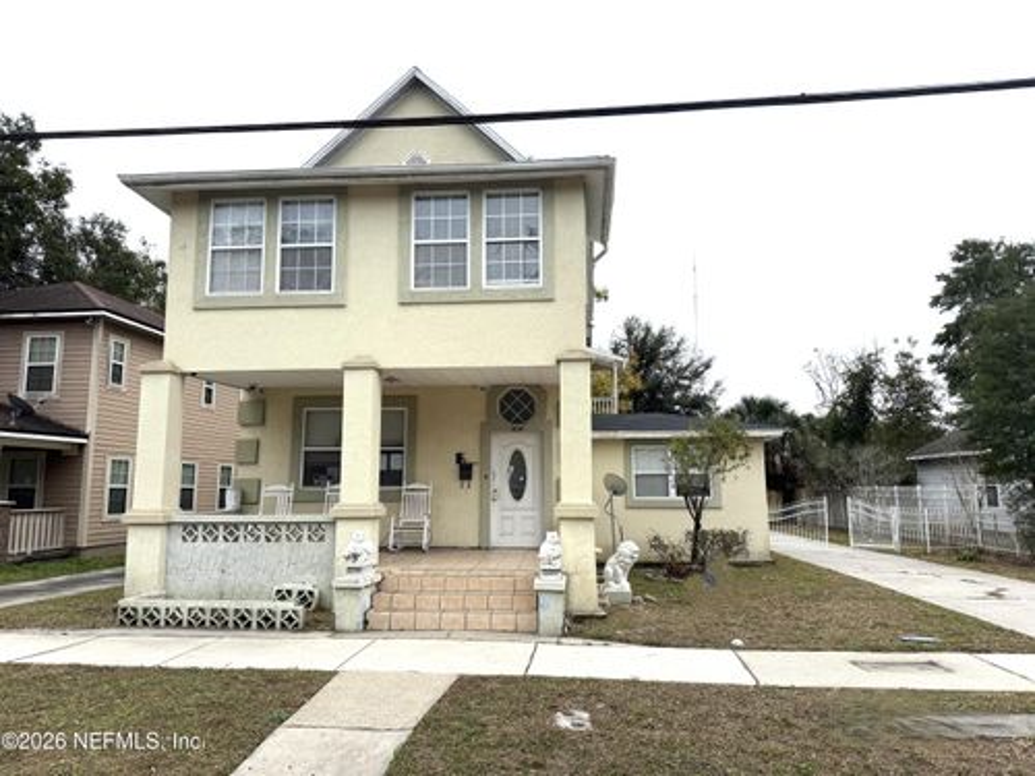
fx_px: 718
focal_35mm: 24
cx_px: 518
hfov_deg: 71.6
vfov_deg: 56.8
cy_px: 388
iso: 80
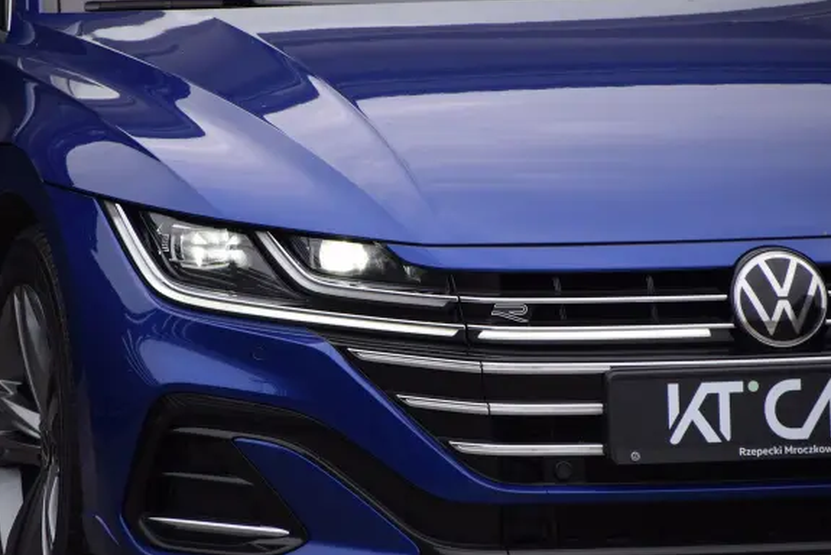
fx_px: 7713
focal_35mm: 334
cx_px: 410
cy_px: 306
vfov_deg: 4.1
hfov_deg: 6.2
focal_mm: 200
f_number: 6.3
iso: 320
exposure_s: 1/500
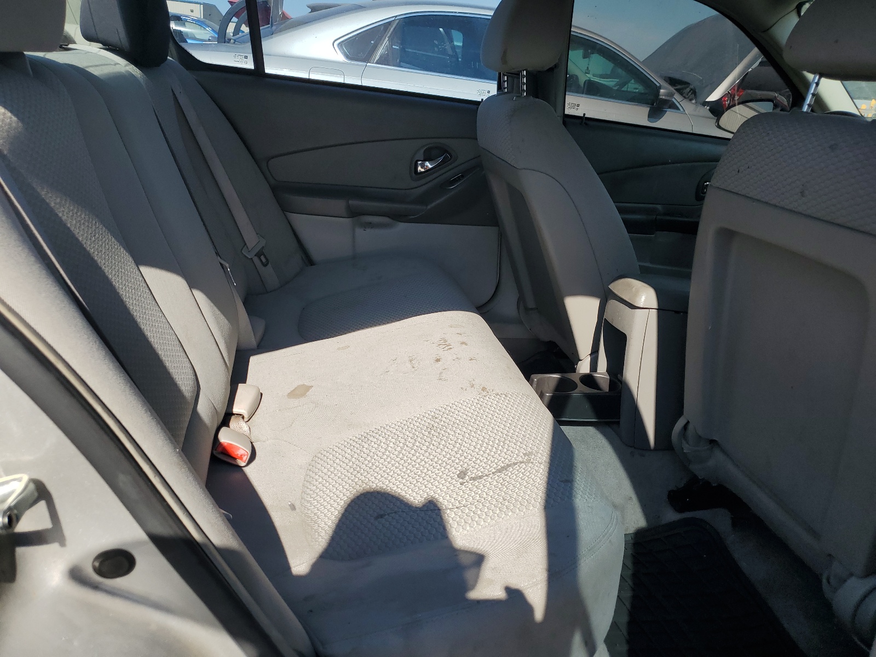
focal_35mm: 26
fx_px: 658
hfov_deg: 67.3
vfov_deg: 53.1
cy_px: 328
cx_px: 438
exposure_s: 1/2000
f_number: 1.5
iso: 50
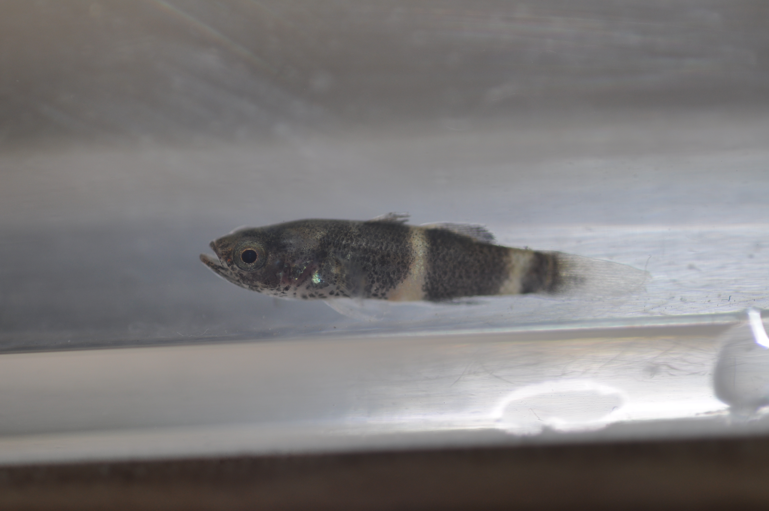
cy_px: 256
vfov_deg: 15.2
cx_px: 384
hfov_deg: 22.6
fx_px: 1920
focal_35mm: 90
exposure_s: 1/125
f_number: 5.6
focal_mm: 60
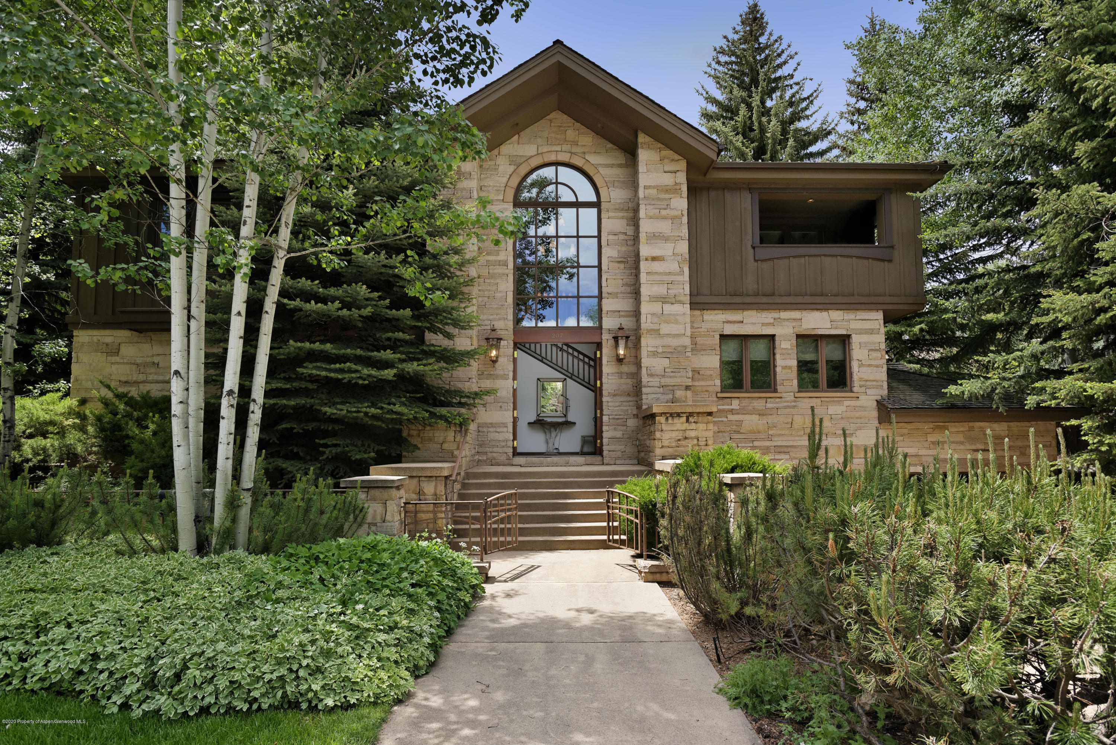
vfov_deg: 64.6
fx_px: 589
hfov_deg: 86.9
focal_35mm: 19
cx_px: 558
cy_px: 372
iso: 320
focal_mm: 19
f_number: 7.1
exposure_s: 1/1000
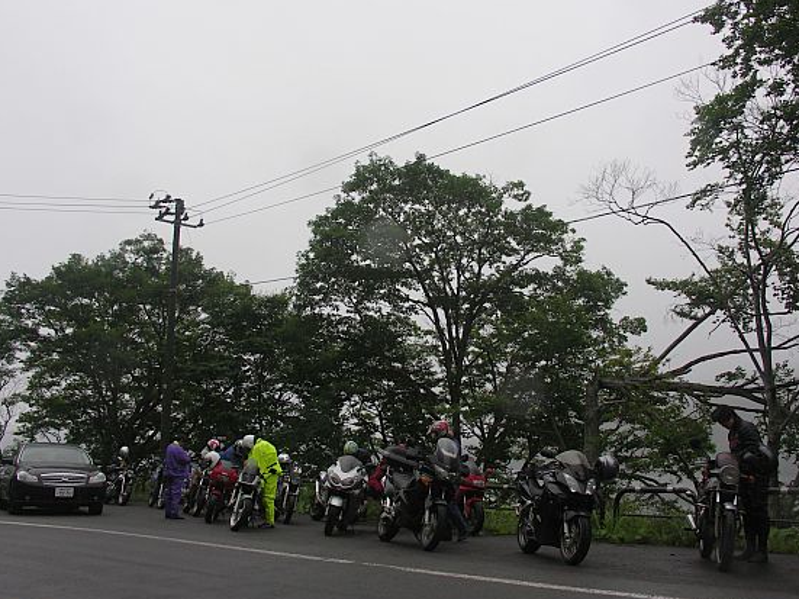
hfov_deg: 51.4
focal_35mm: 36
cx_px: 413
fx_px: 831
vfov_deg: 39.6
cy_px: 273
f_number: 5
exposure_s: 1/200
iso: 50
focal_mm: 8.1
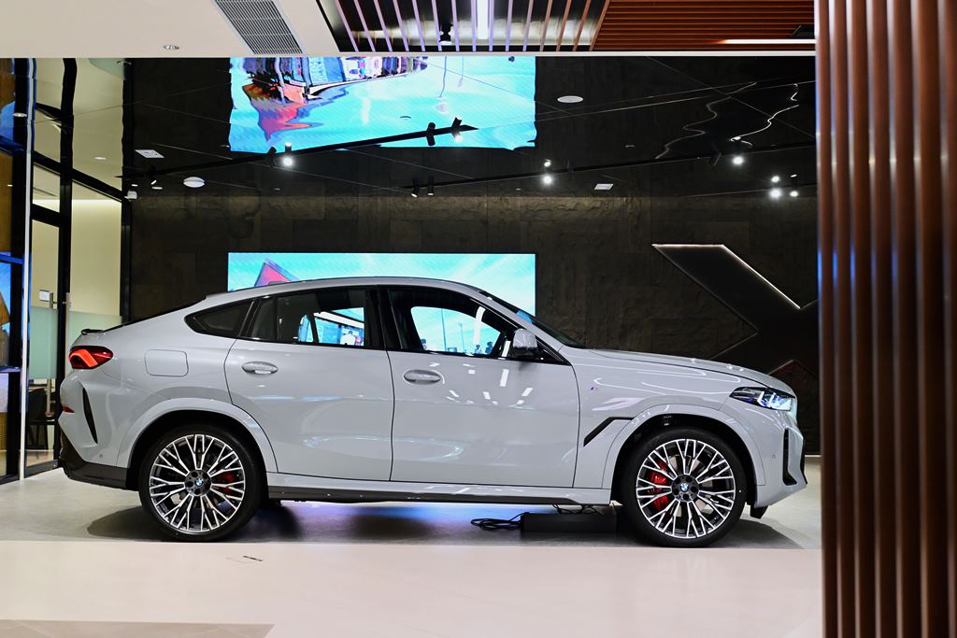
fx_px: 1010
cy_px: 319
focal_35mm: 38
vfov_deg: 35.1
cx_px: 478
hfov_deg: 50.7
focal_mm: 38
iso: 1600
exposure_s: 1/250
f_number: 2.8
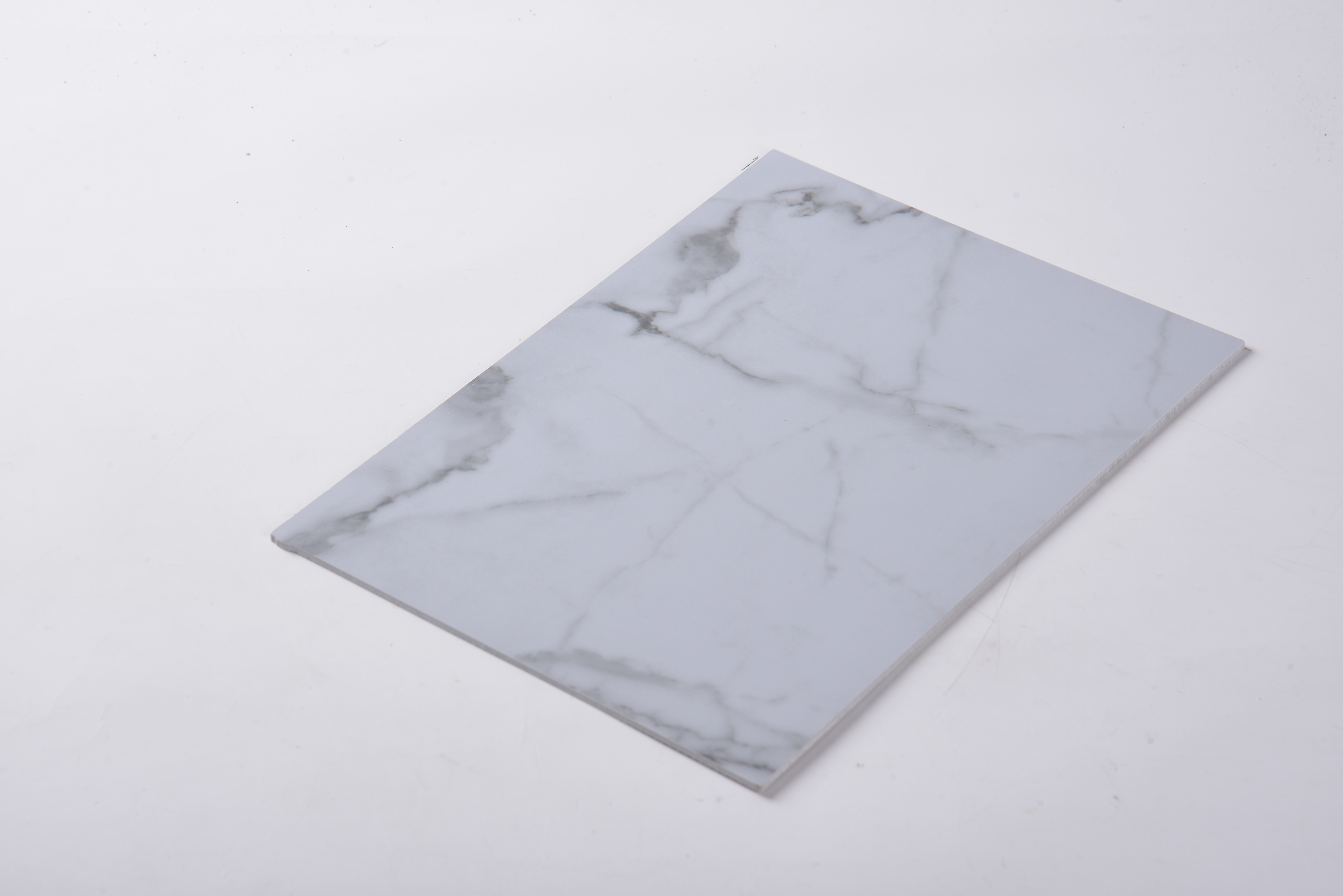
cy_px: 448
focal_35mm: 112
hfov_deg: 18.3
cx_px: 672
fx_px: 4180
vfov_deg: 12.2
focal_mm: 112
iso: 200
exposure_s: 1/125
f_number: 11
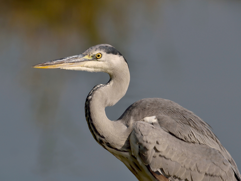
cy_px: 91
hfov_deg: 3.1
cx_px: 119
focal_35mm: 650
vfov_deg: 2.3
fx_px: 4526
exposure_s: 1/1600
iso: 250
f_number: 8
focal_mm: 600
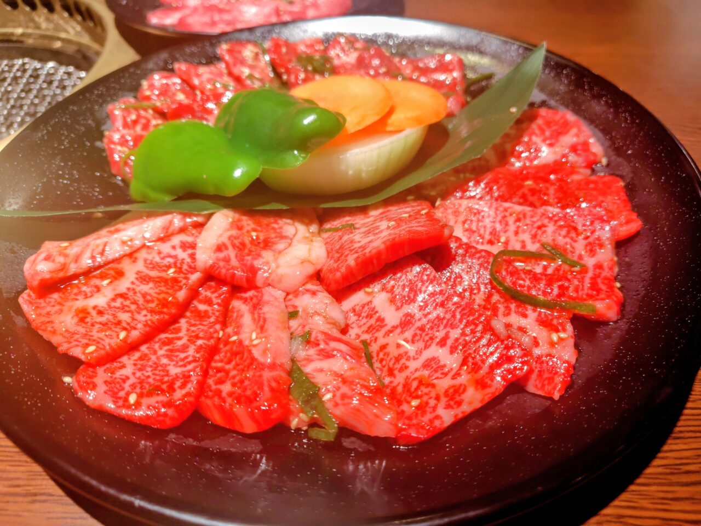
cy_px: 263
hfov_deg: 73.9
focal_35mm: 23
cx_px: 350
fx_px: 466
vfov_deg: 58.9
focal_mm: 5.6
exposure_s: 1/50
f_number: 1.9
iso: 167
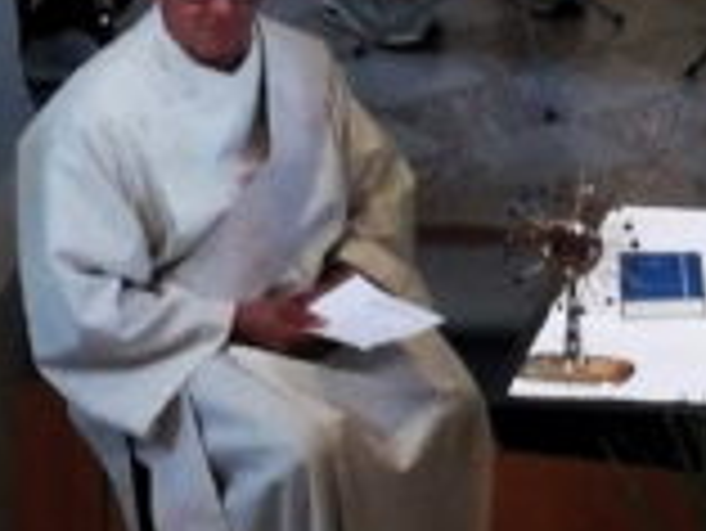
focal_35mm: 178
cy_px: 58
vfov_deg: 8.3
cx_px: 922
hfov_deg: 10.8
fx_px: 3633
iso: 200
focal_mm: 3.95
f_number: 1.8
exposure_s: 3
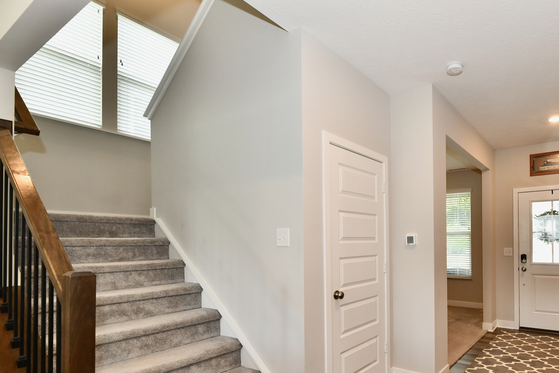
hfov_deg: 80.1
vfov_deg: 60.5
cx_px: 388
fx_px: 311
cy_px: 248
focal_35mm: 20
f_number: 6.3
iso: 640
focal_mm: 14
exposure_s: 1/60
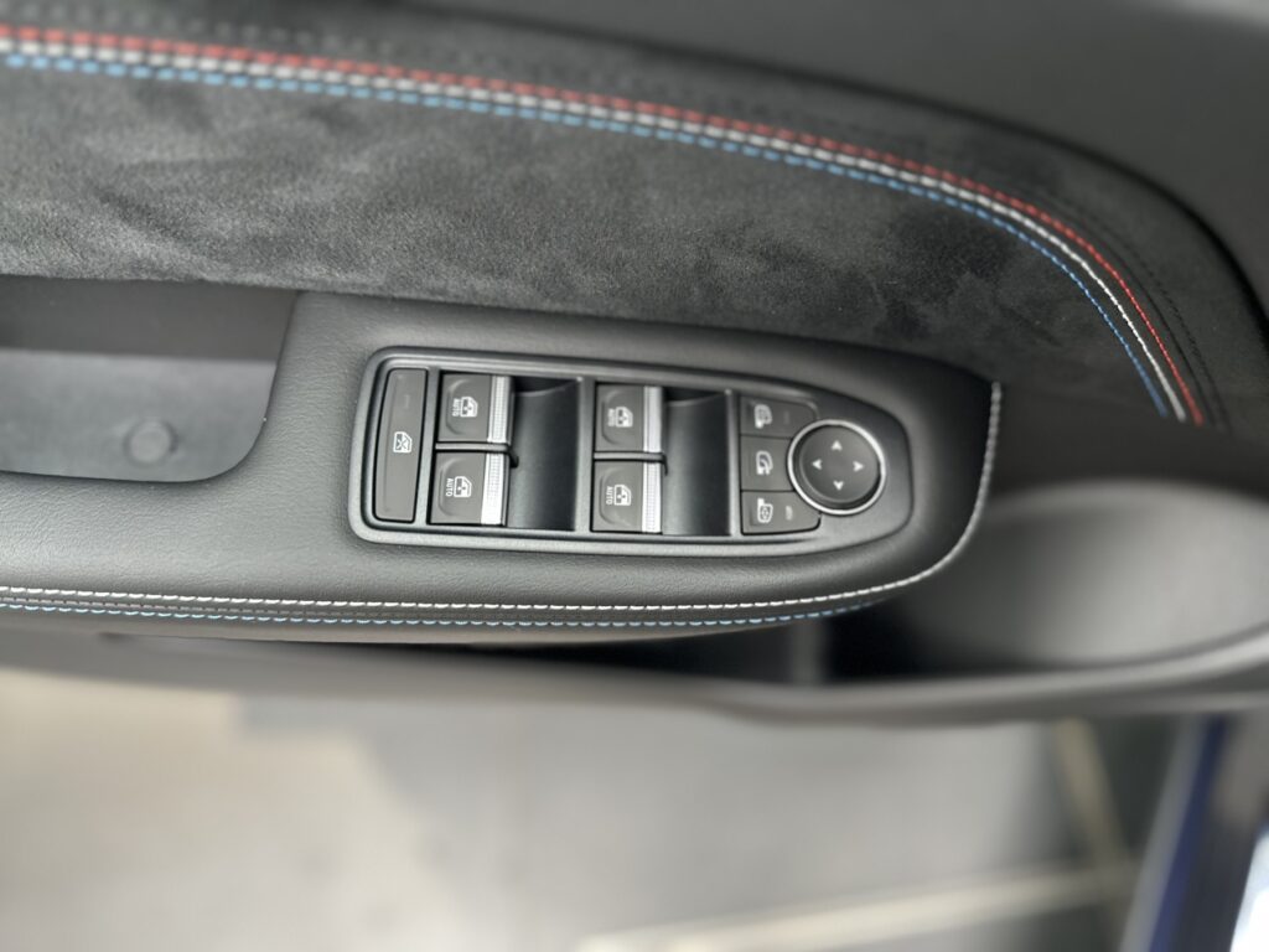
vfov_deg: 56.8
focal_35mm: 24
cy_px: 476
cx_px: 634
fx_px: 880
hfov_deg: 71.6
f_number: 1.78
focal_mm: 6.86
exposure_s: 1/48
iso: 250
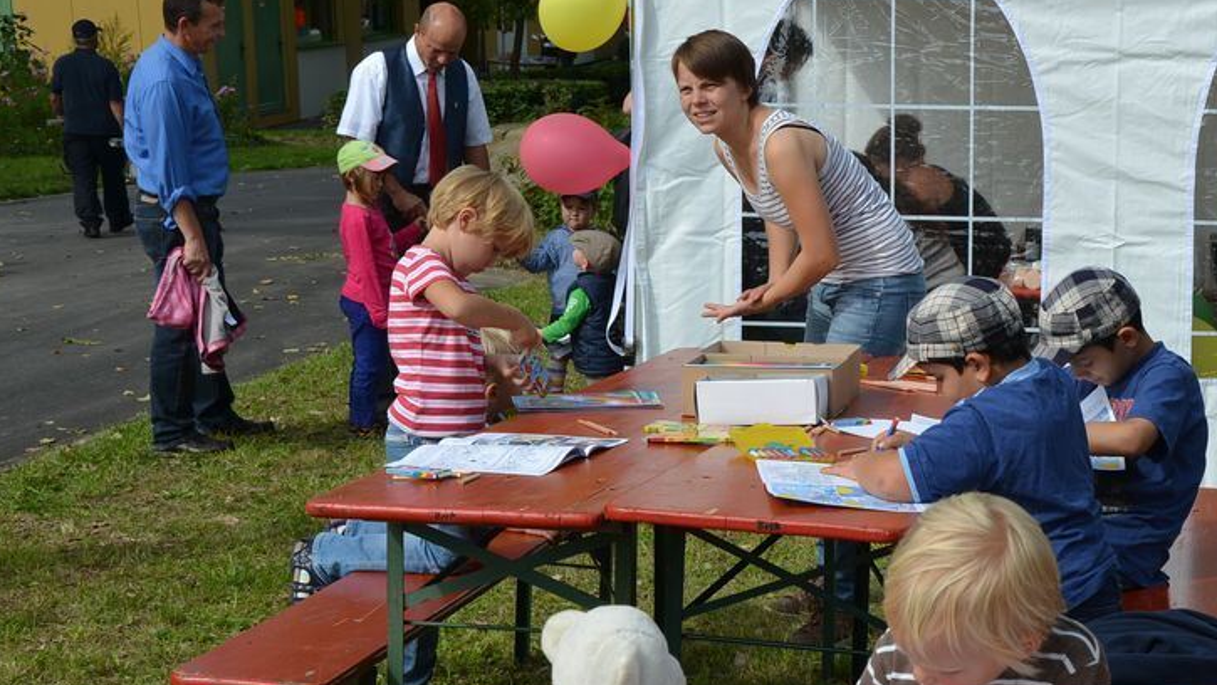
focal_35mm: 76
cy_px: 374
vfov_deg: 16.0
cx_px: 823
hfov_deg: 27.8
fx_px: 2444
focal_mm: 35
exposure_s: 1/250
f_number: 8
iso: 100
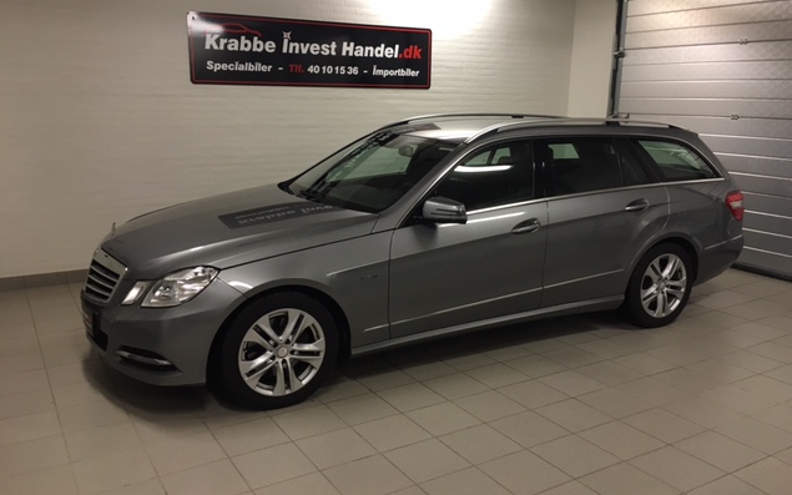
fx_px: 669
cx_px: 395
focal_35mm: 31
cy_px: 238
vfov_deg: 40.6
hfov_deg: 61.2
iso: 100
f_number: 2.2
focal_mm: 4.15
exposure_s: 1/33
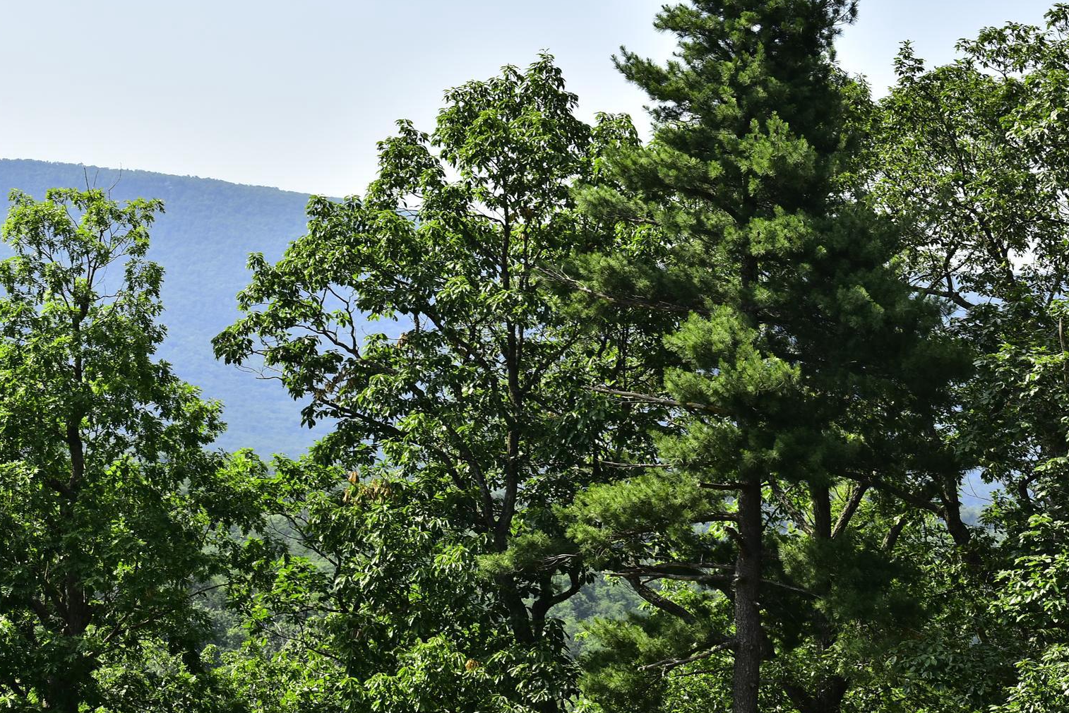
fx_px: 4217
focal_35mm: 142
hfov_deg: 14.4
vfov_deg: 9.7
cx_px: 465
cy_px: 263
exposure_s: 1/200
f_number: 8
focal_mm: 70
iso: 200
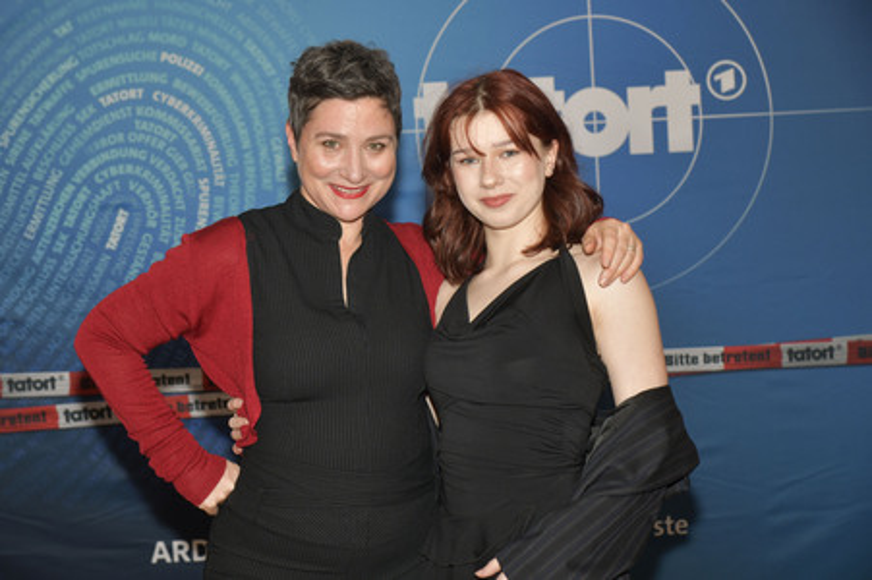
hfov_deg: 32.4
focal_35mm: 62
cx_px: 436
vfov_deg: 21.9
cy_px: 290
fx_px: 1501
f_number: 5.6
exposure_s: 1/200
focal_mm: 62
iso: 640
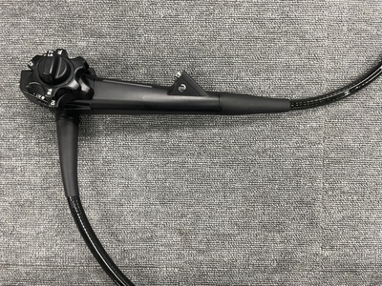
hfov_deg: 67.3
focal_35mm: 26
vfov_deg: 53.1
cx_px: 191
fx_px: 287
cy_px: 143
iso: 200
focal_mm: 4.2
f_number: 1.6
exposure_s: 1/60
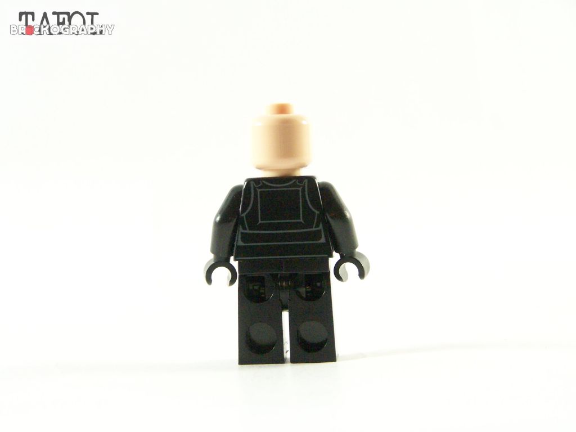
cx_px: 288
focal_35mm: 105
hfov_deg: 18.7
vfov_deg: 14.1
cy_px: 216
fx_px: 1747
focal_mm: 17.5
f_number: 3.6
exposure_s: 1/60
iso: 400
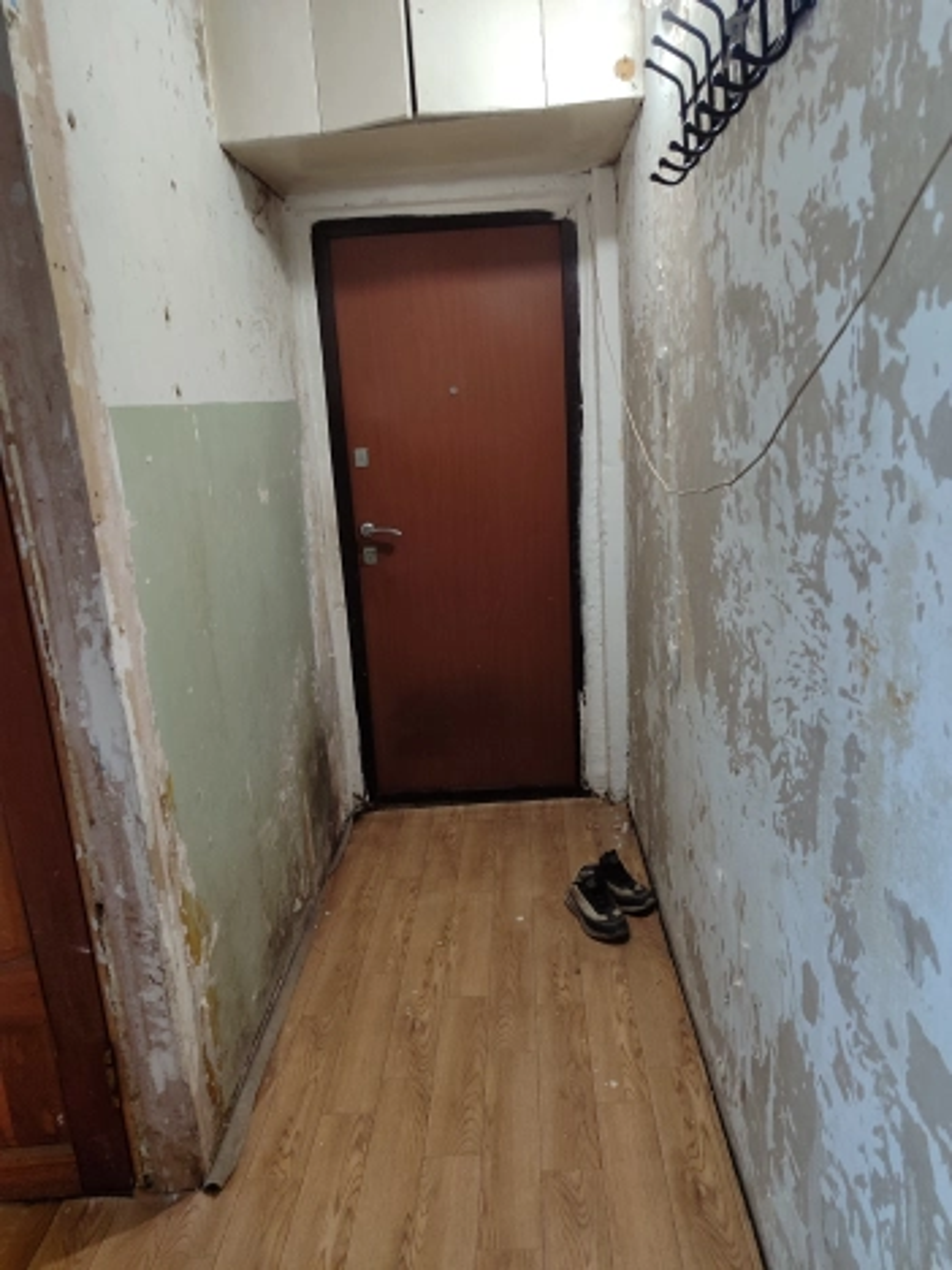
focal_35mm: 25
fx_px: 917
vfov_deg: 69.4
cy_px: 635
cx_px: 476
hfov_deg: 54.9
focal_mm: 5.95
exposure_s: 1/20
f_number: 1.89
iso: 396
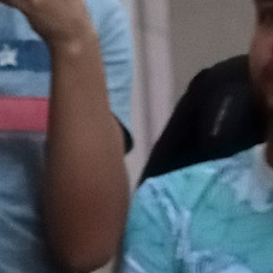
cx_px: -539
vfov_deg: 0.8
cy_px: -75
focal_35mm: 2088
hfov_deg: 0.8
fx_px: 18635
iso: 800
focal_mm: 155
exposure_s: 1/60
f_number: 5
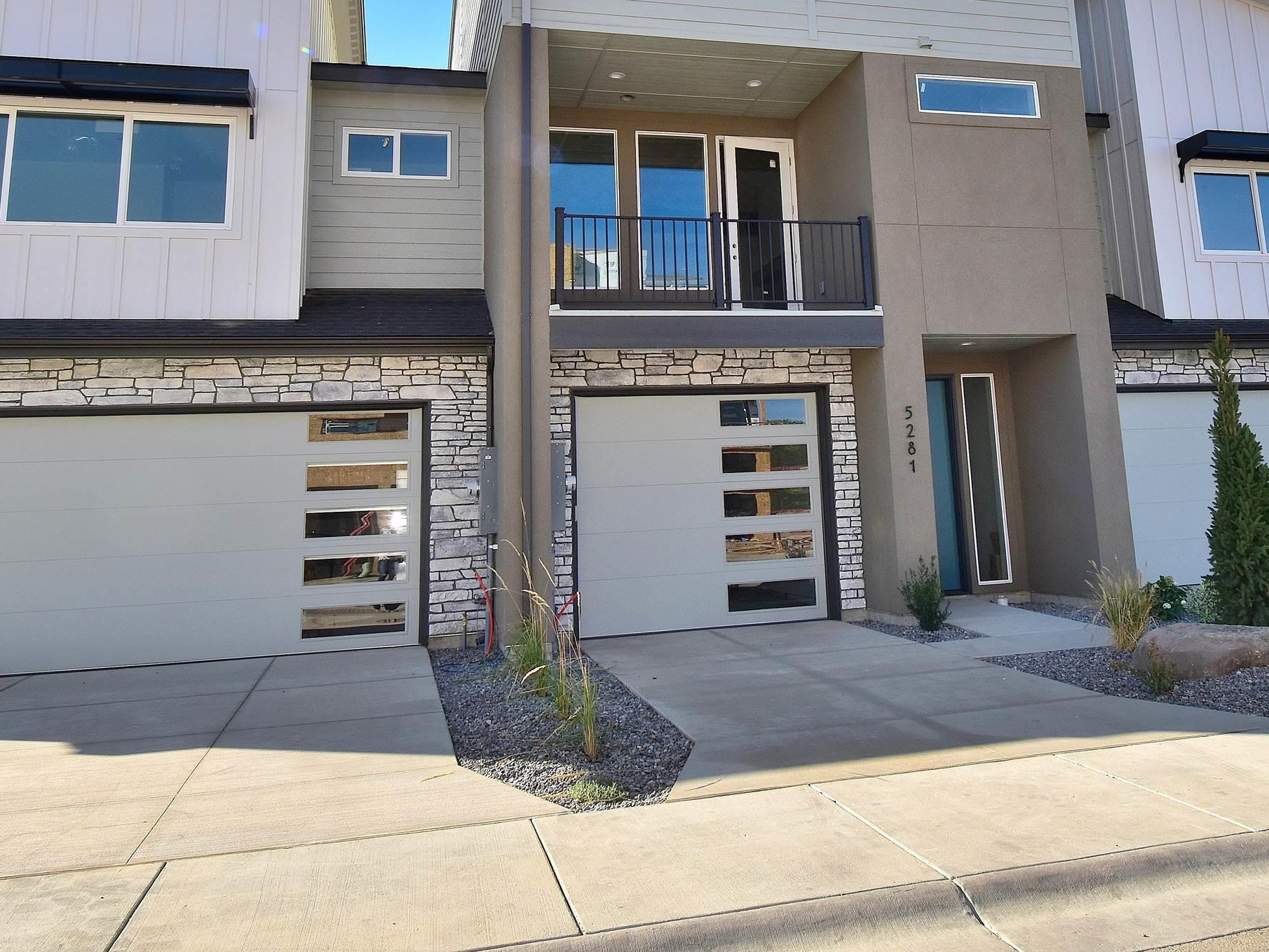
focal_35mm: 32
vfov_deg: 43.1
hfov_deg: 56.8
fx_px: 1167
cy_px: 248
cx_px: 738
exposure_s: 1/200
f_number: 11
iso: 200
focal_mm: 13
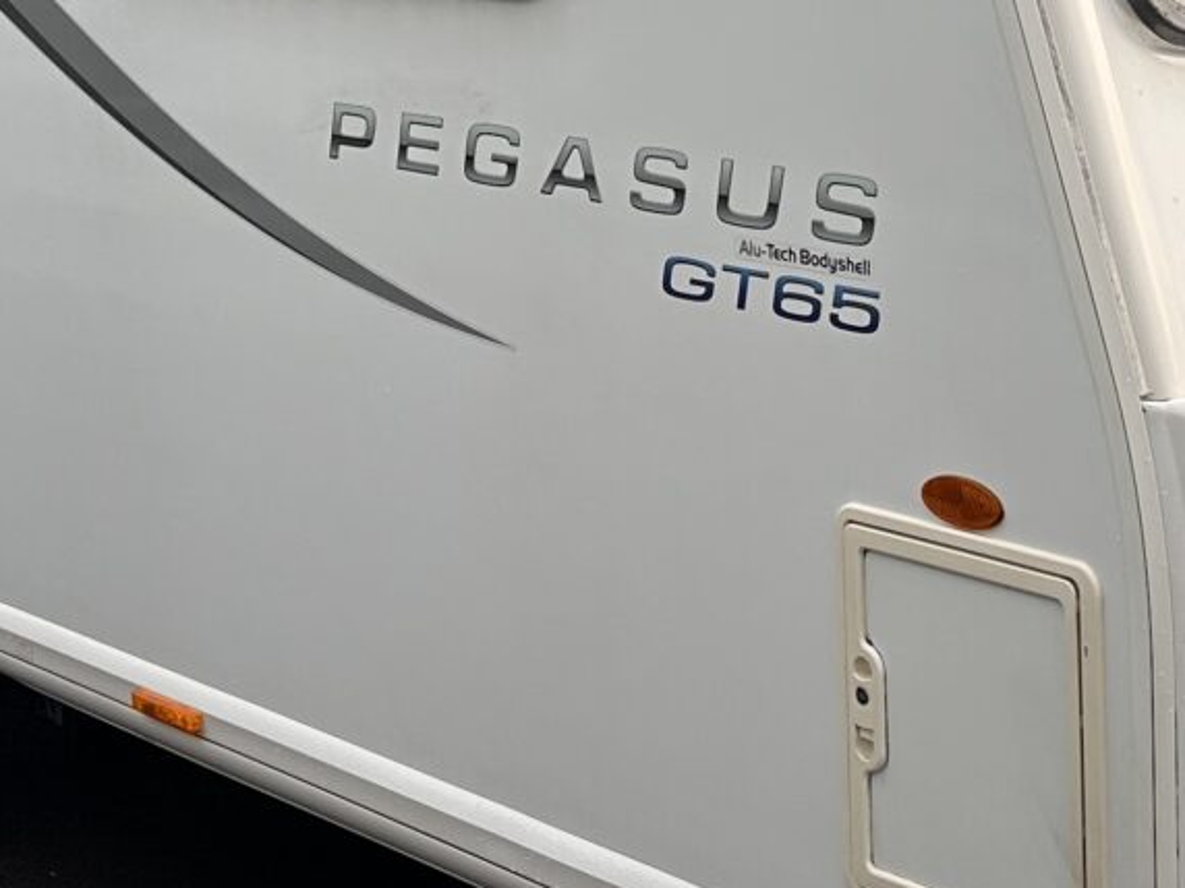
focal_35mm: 86
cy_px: -33
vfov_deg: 16.7
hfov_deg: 22.4
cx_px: 957
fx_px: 2944
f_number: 1.78
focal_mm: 6.86
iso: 80
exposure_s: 1/1272
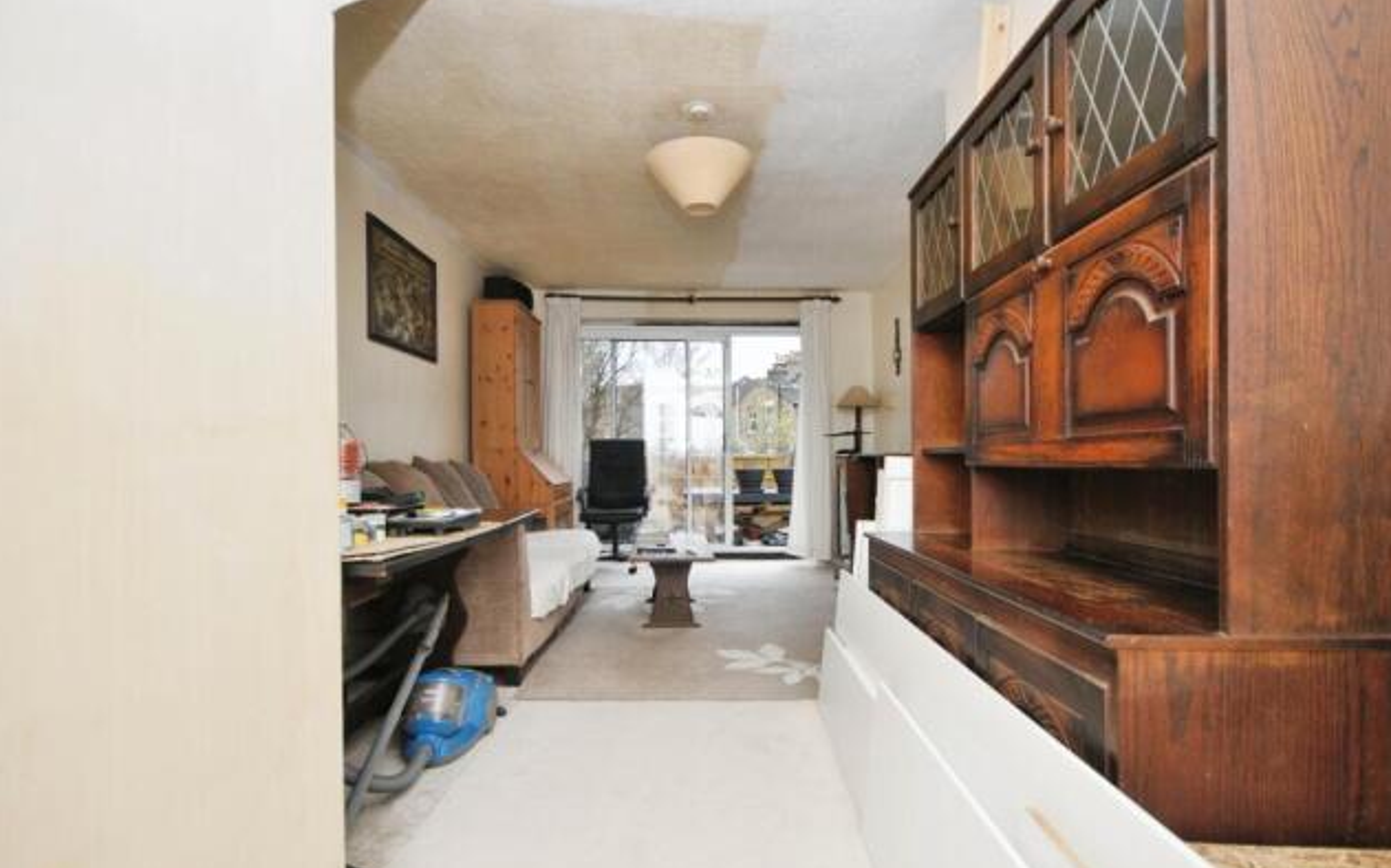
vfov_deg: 64.2
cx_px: 708
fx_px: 692
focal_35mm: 18
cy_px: 460
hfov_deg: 90.3
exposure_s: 1/60
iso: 200
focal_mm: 11.5
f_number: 5
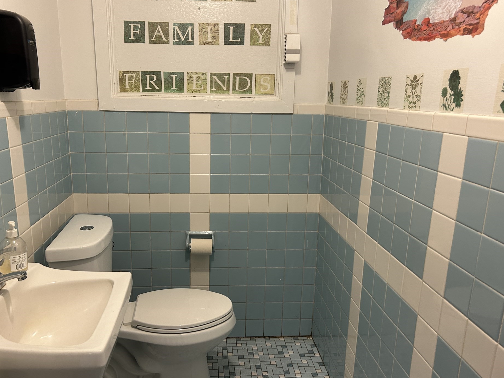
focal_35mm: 29
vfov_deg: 48.2
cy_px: 198
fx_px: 422
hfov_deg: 61.6
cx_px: 232
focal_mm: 5.7
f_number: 1.5
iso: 125
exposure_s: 1/60
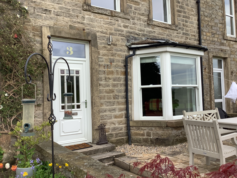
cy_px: 89
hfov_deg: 58.4
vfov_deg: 45.4
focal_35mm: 31
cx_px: 118
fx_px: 212
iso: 25
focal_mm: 3.3
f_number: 2.4
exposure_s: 1/416
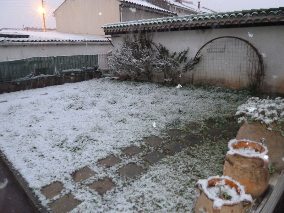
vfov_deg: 54.9
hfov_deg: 69.4
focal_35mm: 25
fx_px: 205
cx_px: 142
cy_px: 106
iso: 800
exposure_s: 1/10
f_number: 3.3
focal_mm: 4.1
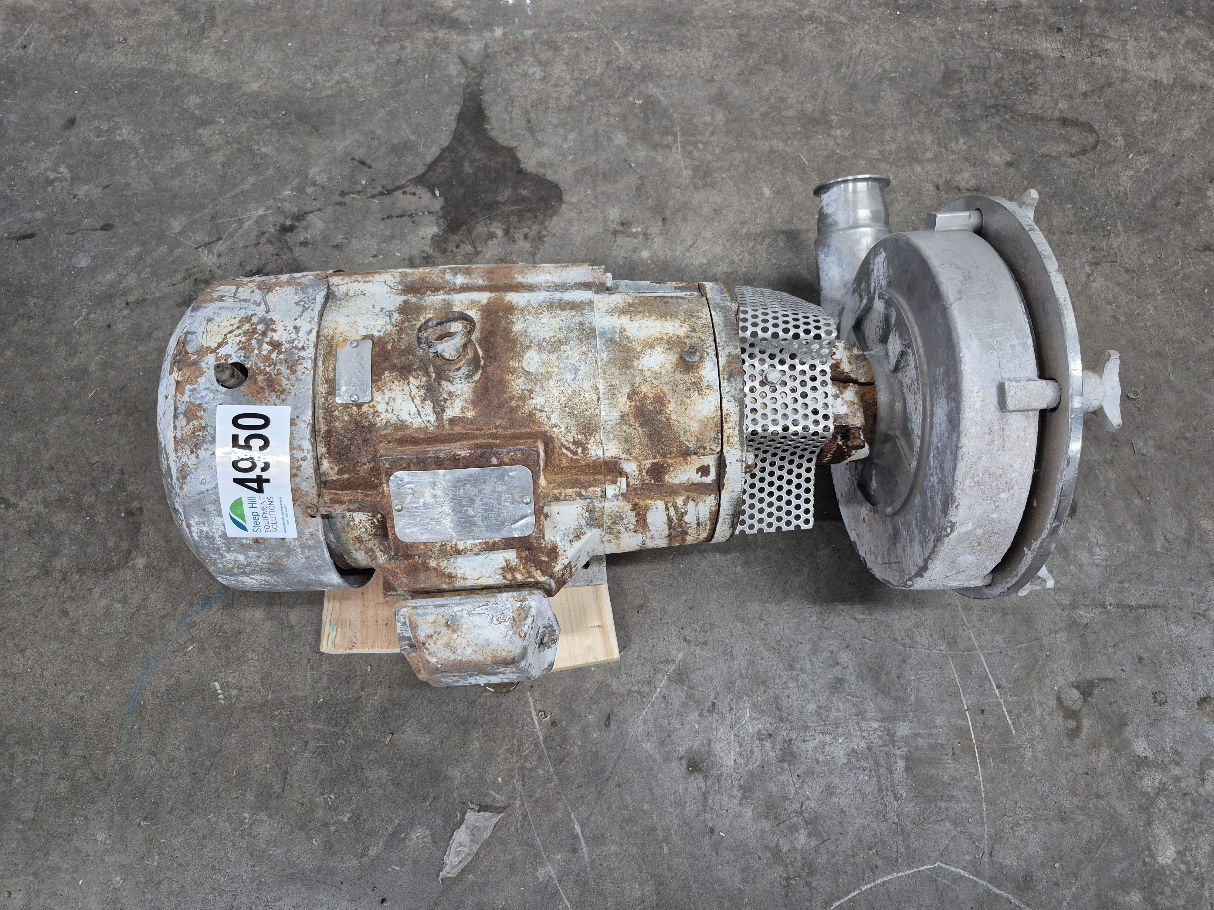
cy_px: 455
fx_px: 807
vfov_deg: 58.9
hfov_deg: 73.9
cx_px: 607
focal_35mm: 23
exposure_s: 1/120
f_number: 1.8
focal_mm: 5.4
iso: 500
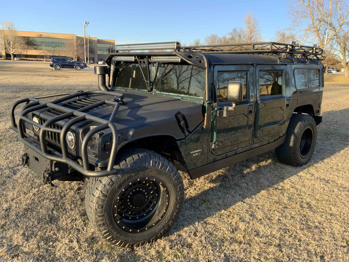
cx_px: 174
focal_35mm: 29
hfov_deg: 61.7
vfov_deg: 48.2
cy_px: 131
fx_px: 292
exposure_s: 1/248
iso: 16
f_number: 1.8
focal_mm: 3
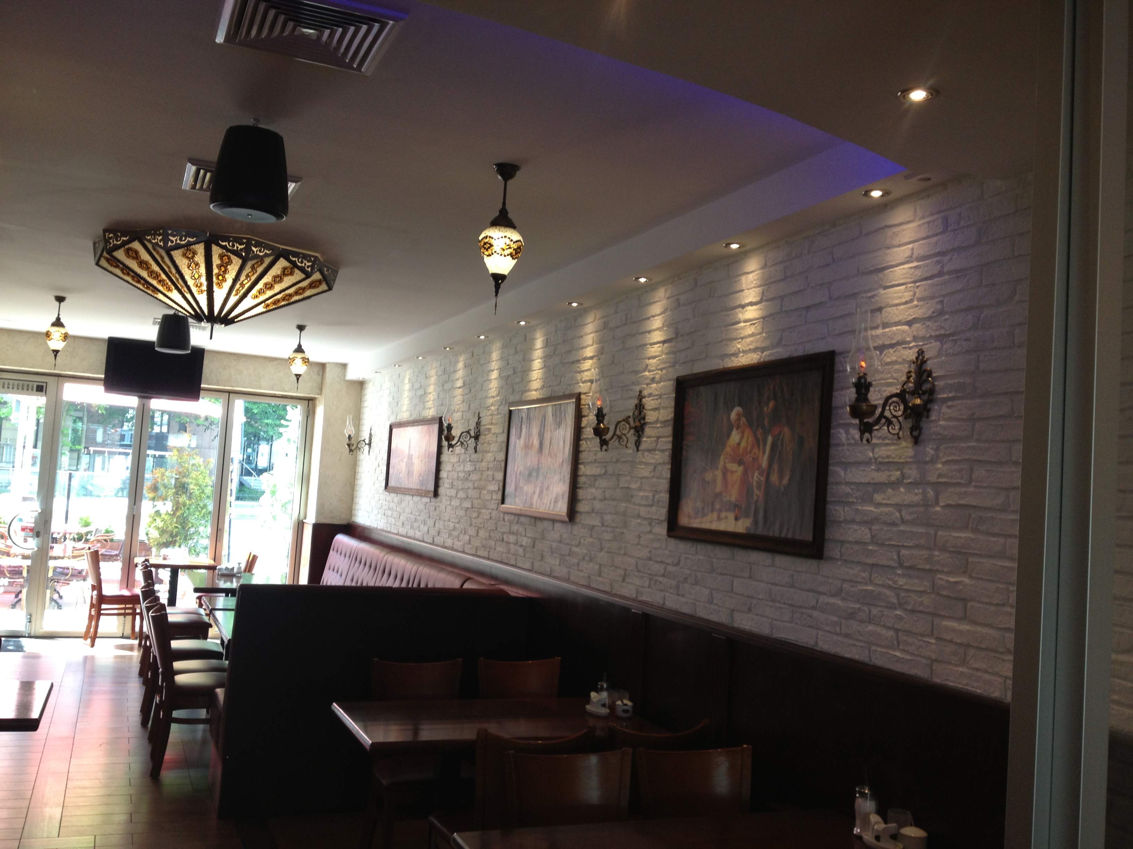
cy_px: 424
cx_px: 566
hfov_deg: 52.6
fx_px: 1146
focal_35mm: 35
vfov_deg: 40.7
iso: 64
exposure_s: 1/40
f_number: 2.4
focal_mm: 4.28
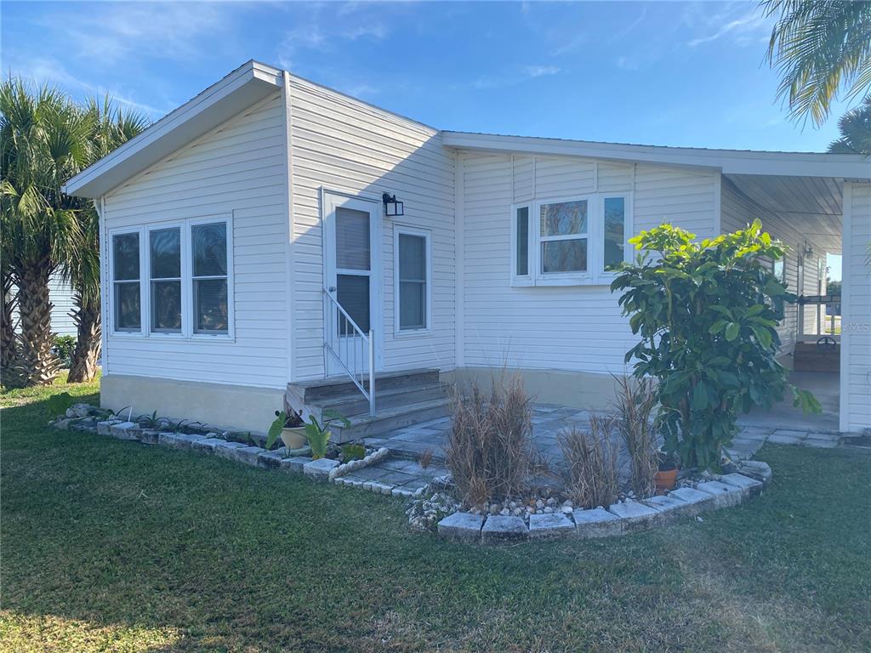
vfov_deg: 53.1
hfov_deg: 67.3
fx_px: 654
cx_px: 436
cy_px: 326
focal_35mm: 26
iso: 32
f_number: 1.8
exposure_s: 1/1585
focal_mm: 4.25
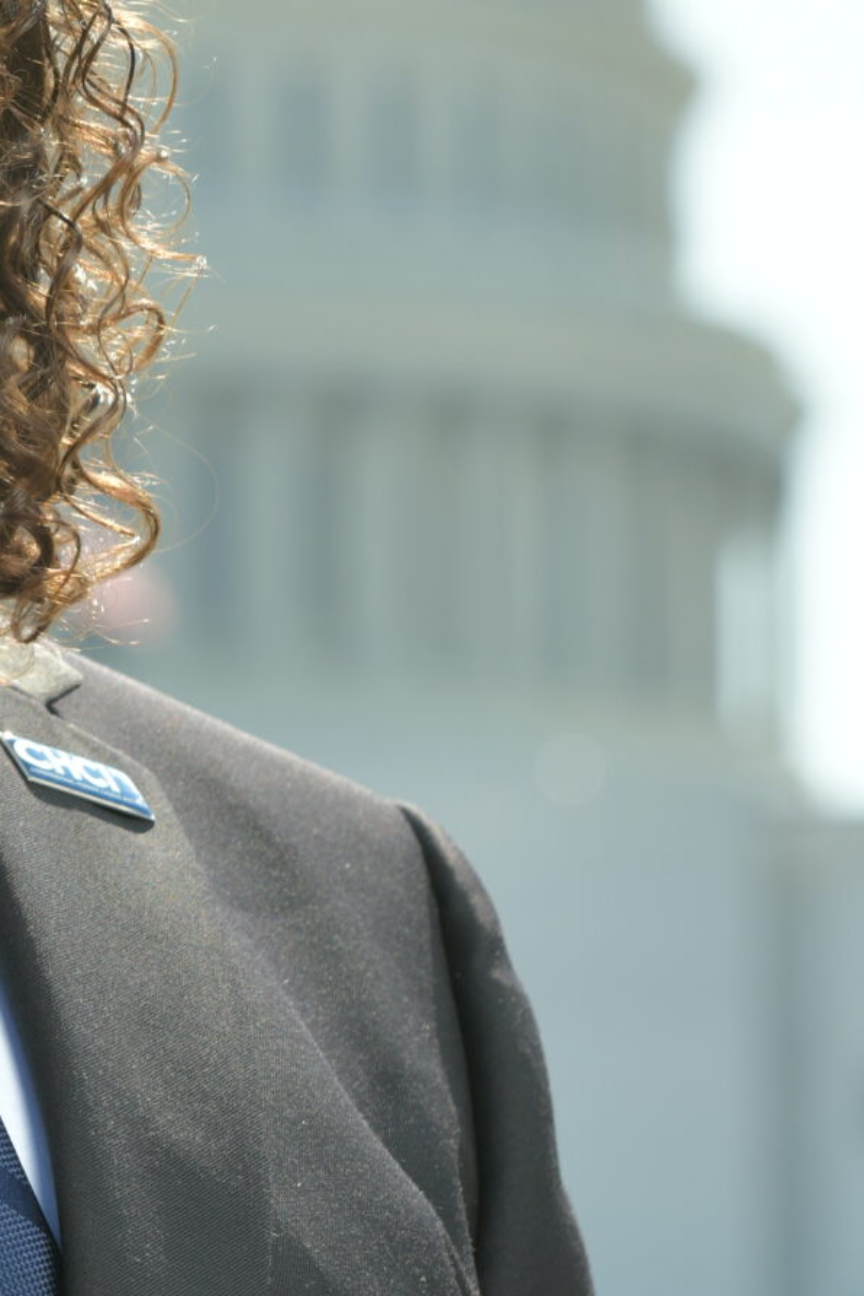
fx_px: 12887
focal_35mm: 358
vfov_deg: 5.8
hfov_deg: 3.8
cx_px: -363
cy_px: 197
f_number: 8
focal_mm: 125
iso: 100
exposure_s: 1/160
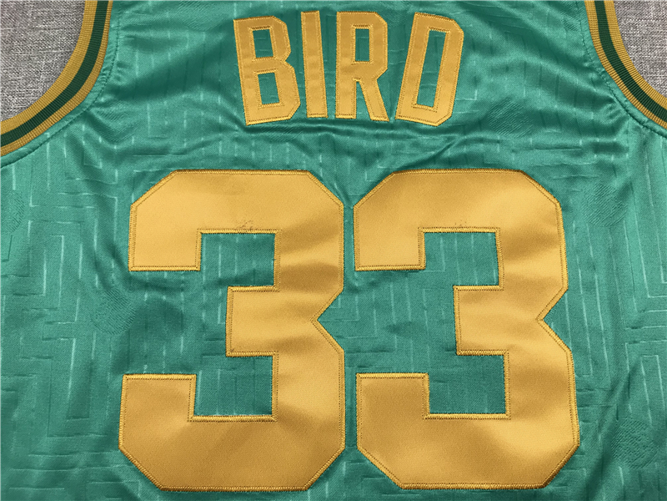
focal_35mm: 28
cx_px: 334
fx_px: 540
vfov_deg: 49.7
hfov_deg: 63.4
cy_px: 250
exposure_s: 1/50
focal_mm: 3.99
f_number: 1.8
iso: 25
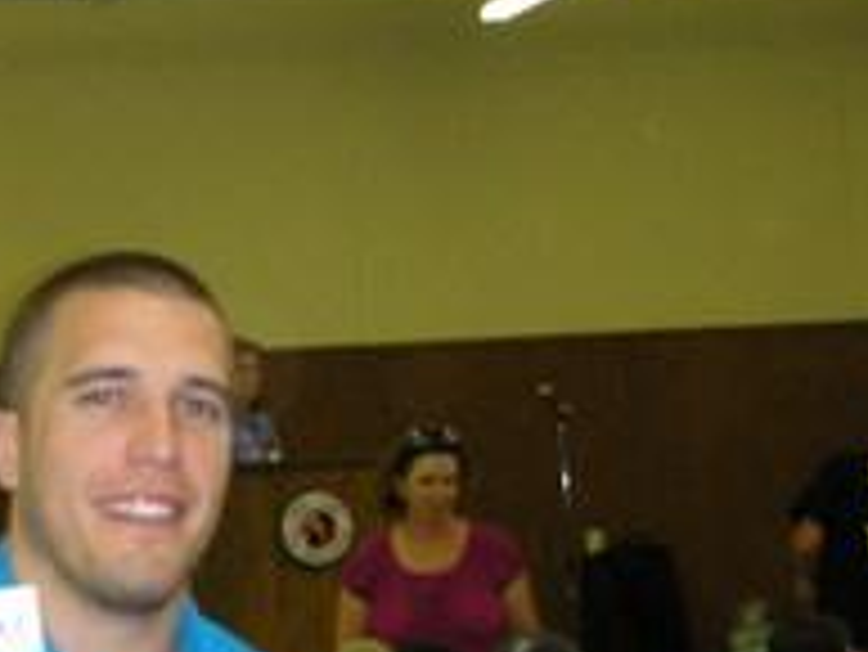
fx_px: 2911
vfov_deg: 12.5
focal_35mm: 116
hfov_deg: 16.6
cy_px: 796
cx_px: -18
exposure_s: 1/60
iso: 160
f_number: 2.8
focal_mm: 5.8
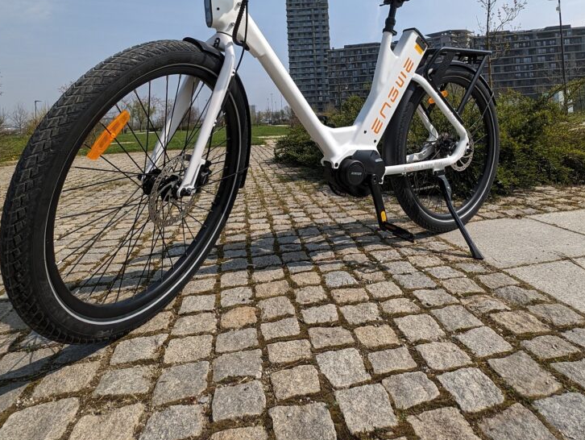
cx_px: 319
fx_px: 355
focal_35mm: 21
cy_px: 114
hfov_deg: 78.7
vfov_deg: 60.4
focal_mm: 2.23
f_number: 1.95
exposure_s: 1/2381
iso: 42
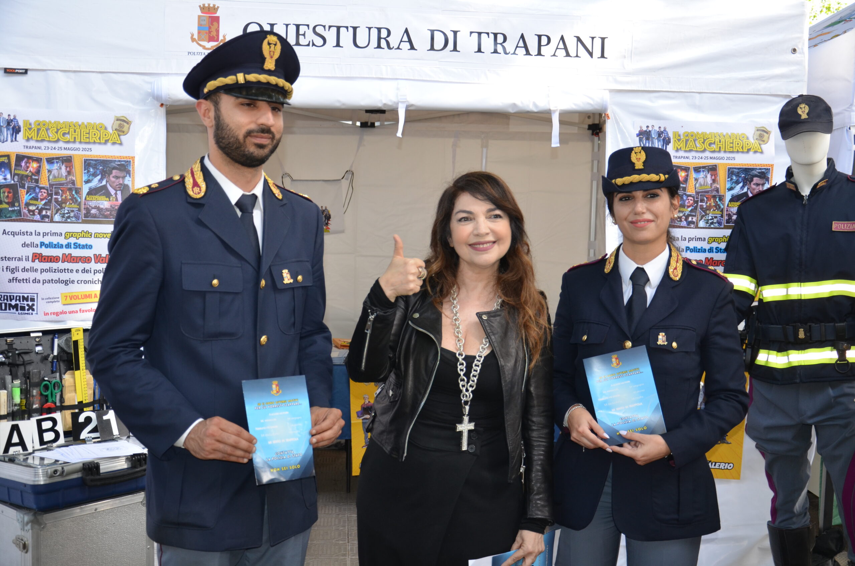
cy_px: 283
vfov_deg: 31.8
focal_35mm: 42
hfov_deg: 46.5
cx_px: 428
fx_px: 996
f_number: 4
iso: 400
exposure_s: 1/125
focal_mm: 28
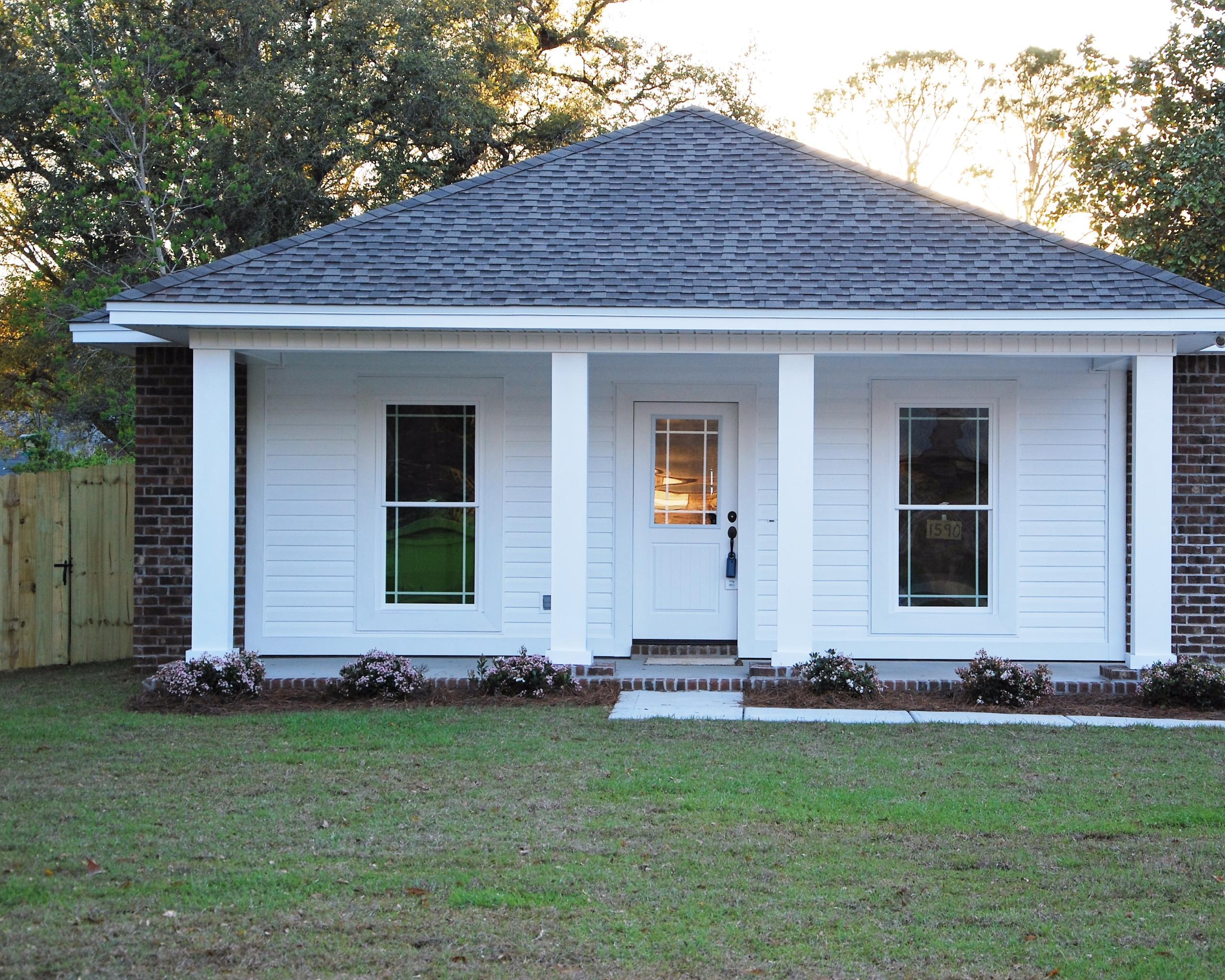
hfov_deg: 23.5
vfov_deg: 18.9
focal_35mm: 81
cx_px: 706
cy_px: 490
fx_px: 2937
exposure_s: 1/100
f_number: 5
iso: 200
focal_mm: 48
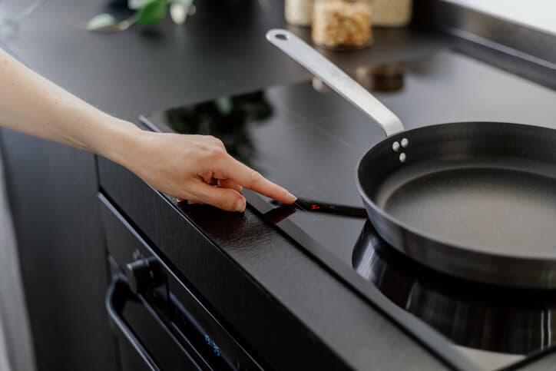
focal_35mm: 50
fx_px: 772
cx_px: 278
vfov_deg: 27.0
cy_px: 186
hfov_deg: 39.6
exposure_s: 1/100
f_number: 2
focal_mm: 50
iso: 320
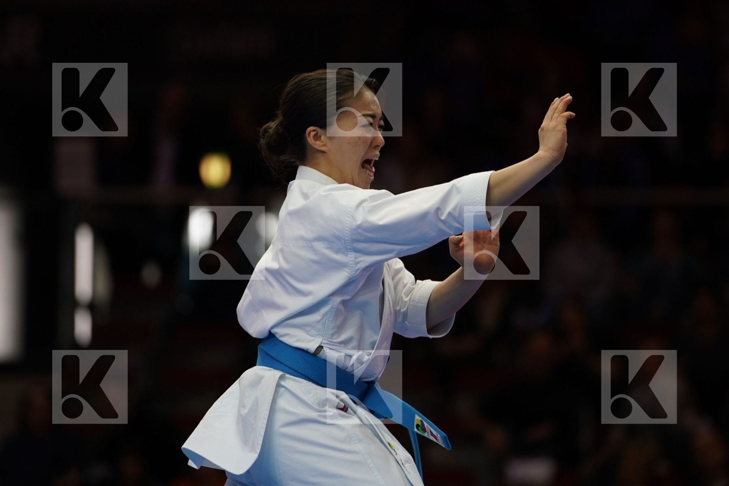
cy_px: 243
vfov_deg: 4.6
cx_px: 364
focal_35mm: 300
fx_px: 6075
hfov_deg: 6.9
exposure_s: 1/200
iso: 500
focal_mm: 200
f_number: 2.8
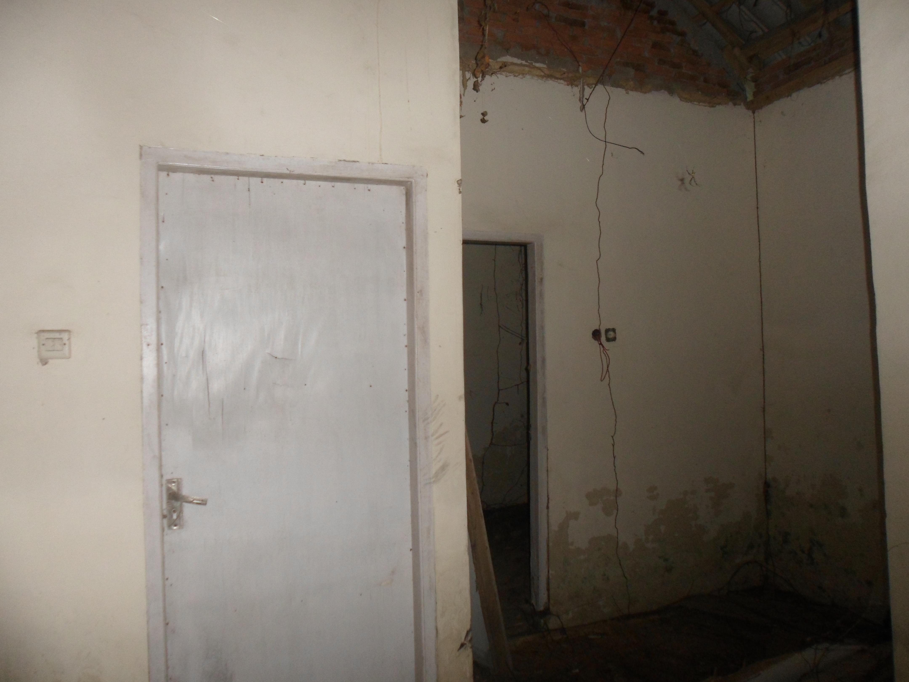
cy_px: 341
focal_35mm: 26
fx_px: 683
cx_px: 454
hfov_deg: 67.3
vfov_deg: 53.1
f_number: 3.3
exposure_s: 1/45
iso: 160
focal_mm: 4.9
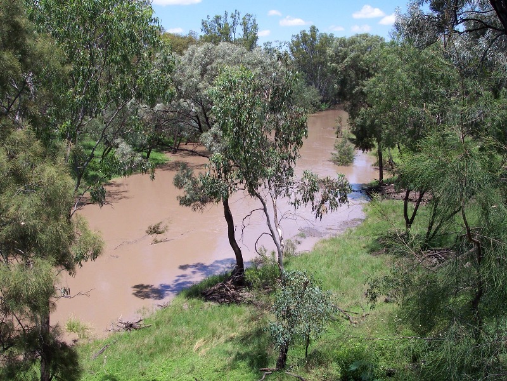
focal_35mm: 38
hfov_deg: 49.0
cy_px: 190
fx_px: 557
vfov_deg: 37.7
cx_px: 254
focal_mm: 8
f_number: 4.8
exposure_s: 1/500
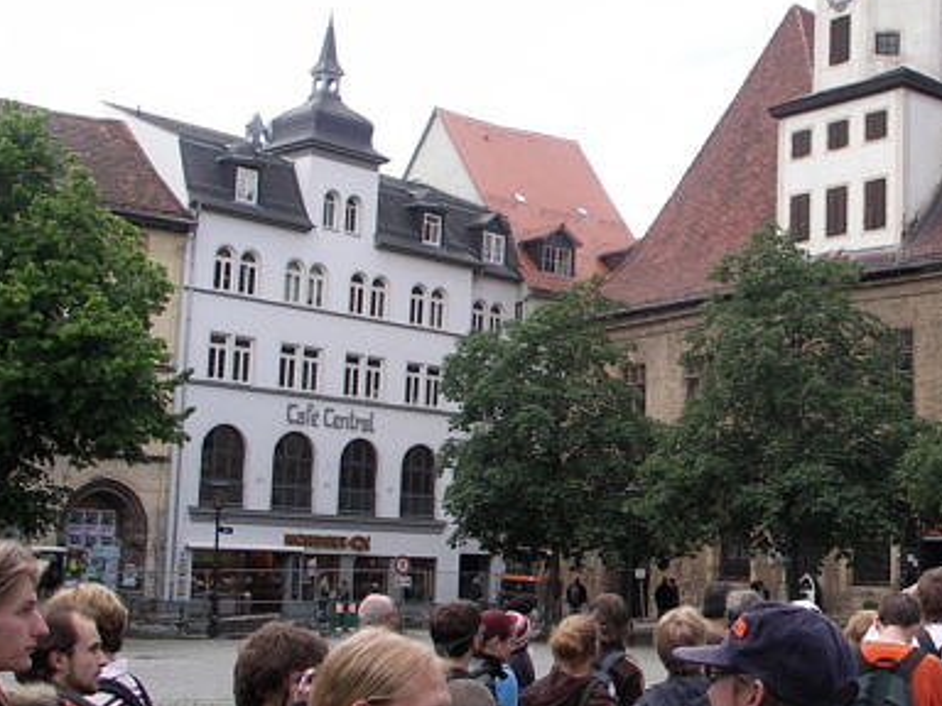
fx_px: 1578
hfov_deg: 32.3
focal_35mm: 58
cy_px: 400
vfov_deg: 25.2
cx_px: 763
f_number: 4.5
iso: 50
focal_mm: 7.5
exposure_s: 1/125
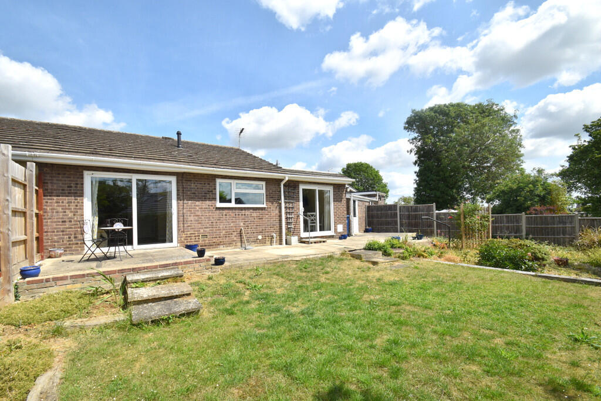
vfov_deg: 77.3
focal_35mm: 15
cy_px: 200
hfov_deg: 100.4
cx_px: 300
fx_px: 250
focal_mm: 10
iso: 100
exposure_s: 1/320
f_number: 9
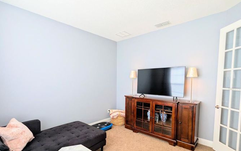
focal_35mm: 18
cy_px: 89
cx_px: 115
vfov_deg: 64.6
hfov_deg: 91.0
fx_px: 118
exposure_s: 1/40
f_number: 2.2
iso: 64
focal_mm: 2.35
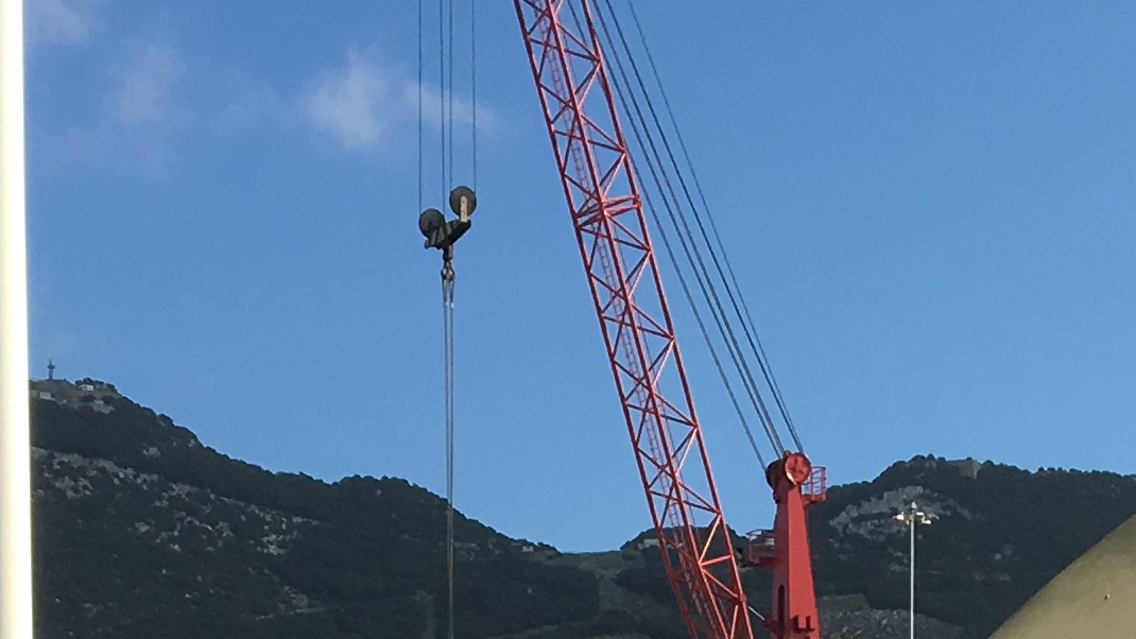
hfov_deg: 17.9
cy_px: 1583
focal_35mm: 119
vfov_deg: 9.1
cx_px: 316
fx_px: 3585
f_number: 2.2
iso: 25
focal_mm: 4.15
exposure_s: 1/1603
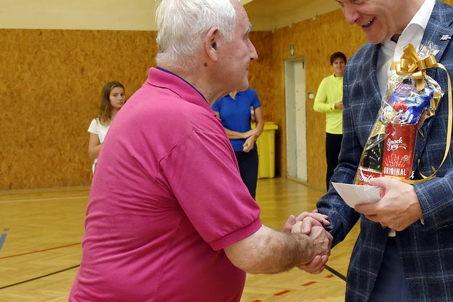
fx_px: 742
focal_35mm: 59
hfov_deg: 32.8
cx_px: 373
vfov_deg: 23.0
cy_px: 122
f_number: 6.3
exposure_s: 1/125
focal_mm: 22
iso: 1000
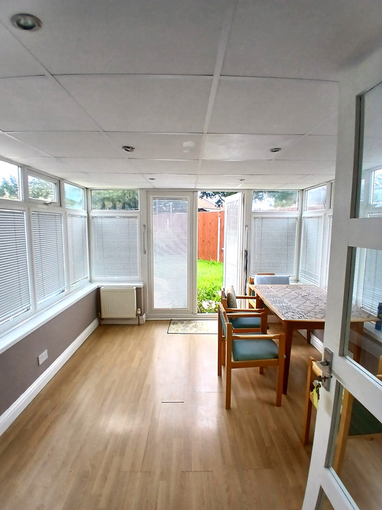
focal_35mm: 17
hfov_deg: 74.7
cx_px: 191
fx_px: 250
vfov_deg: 91.0
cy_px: 255
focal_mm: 1.4
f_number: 2.2
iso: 64
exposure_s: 1/100
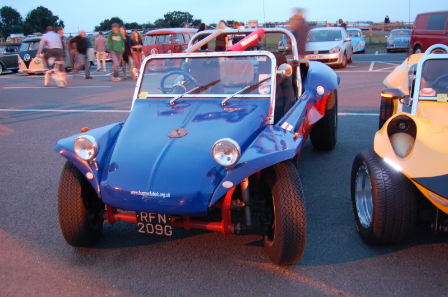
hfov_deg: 55.2
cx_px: 224
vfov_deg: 38.3
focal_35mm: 34
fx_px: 429
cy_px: 148
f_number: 3.8
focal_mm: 23
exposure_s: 1/5
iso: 800
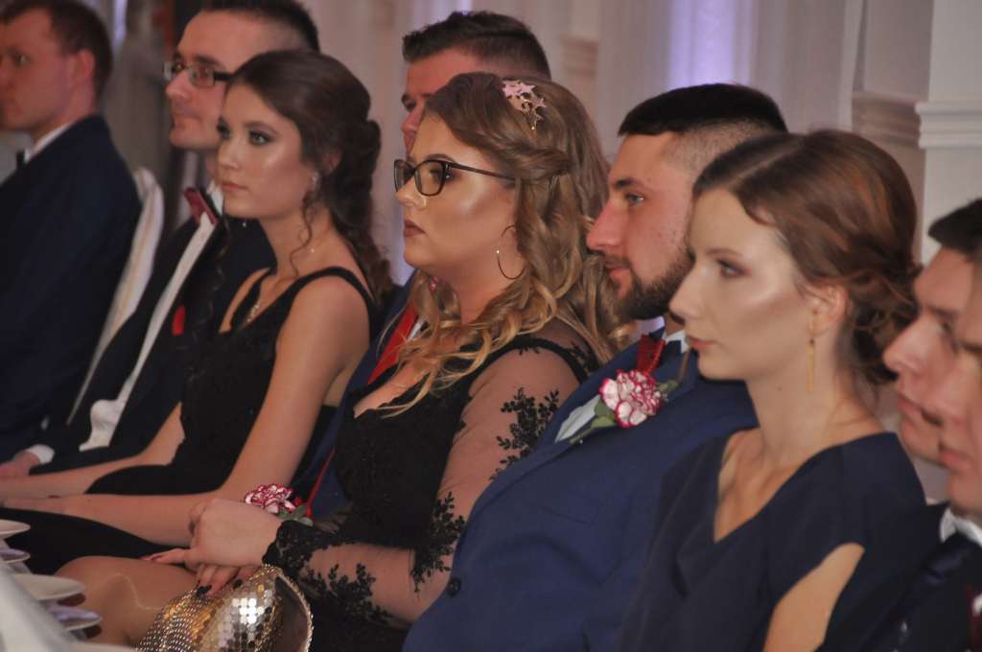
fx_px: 8173
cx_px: 491
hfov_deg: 6.9
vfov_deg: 4.6
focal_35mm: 300
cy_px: 326
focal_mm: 200
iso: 800
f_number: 6.3
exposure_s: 1/60
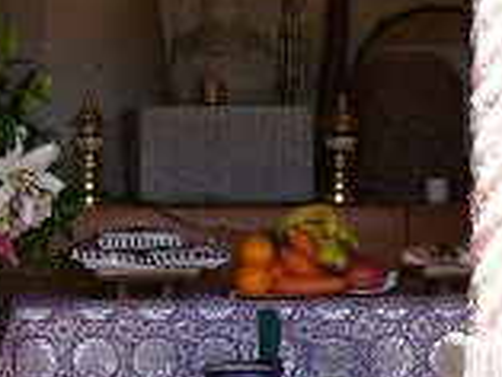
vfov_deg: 10.1
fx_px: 2133
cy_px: 64
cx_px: 358
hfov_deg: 13.4
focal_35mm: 147
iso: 50
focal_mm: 6
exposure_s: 1/250
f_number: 4
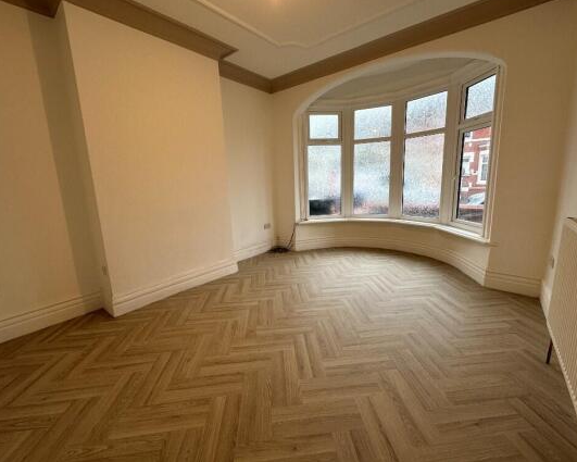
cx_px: 295
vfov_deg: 84.0
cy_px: 226
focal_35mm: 15
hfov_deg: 96.8
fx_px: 256
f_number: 2.2
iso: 100
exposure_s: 1/100
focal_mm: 2.22
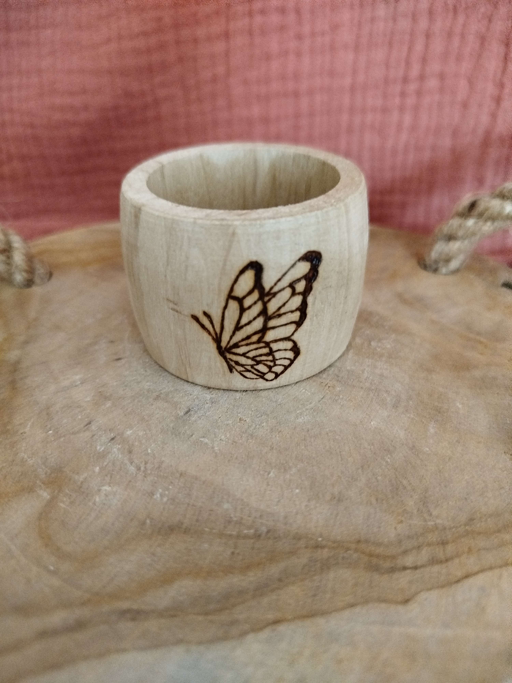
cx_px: 256
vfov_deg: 71.6
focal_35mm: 24
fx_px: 473
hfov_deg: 56.8
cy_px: 342
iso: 1600
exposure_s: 1/17
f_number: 1.7
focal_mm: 5.31
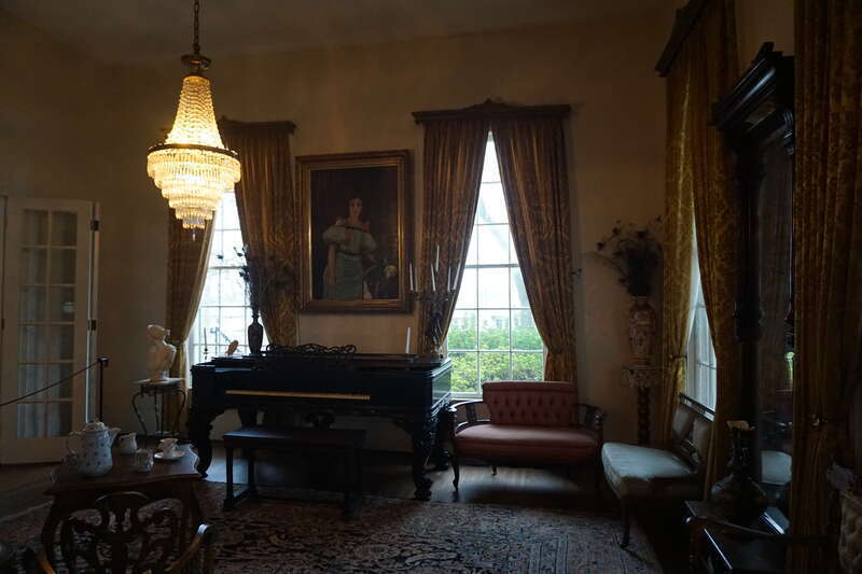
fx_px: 575
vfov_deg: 53.1
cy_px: 287
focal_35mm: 24
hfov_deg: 73.8
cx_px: 431
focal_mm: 16
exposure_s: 1/160
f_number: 3.5
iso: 2000
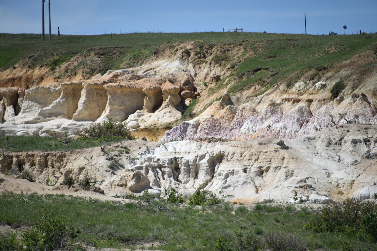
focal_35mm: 300
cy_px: 126
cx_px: 188
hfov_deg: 6.9
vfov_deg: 4.6
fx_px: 3142
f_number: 5.6
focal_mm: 300
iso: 100
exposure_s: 1/640
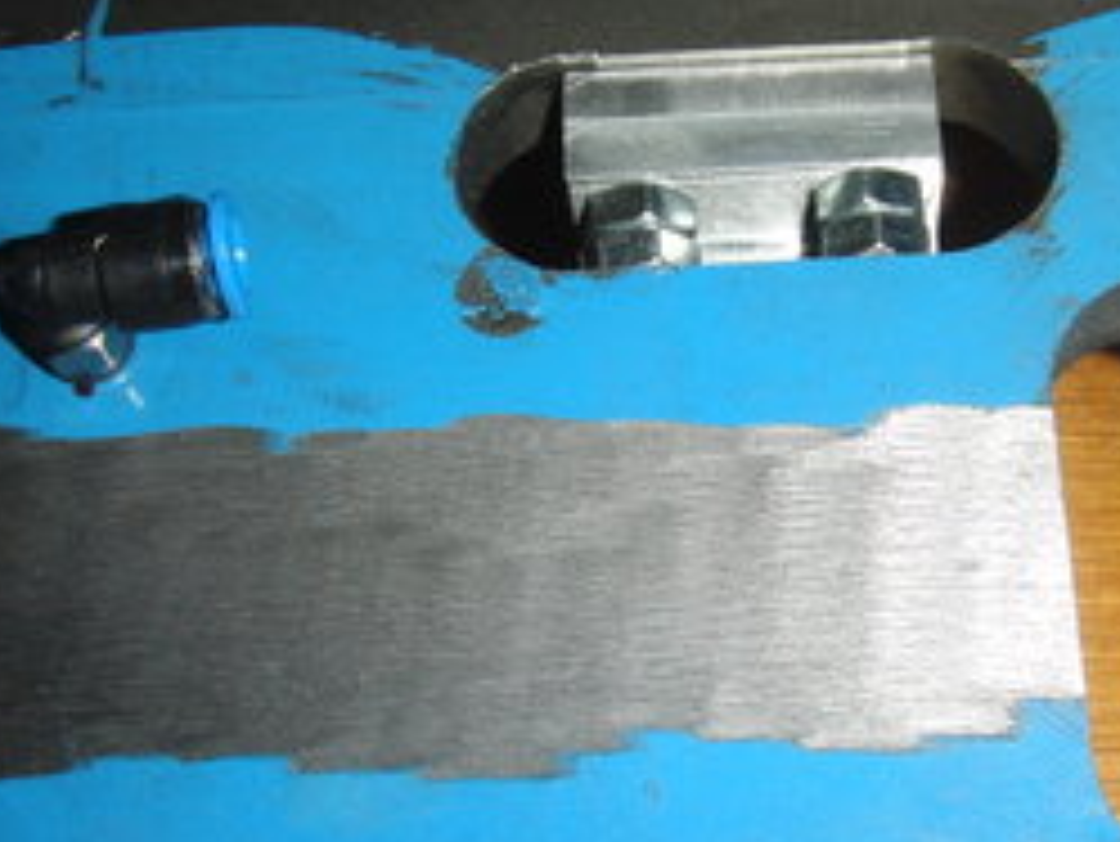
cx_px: 756
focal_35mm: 61
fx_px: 1975
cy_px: 446
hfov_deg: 31.4
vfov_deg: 24.0
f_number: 3.9
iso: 100
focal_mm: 6.66
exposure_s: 1/40
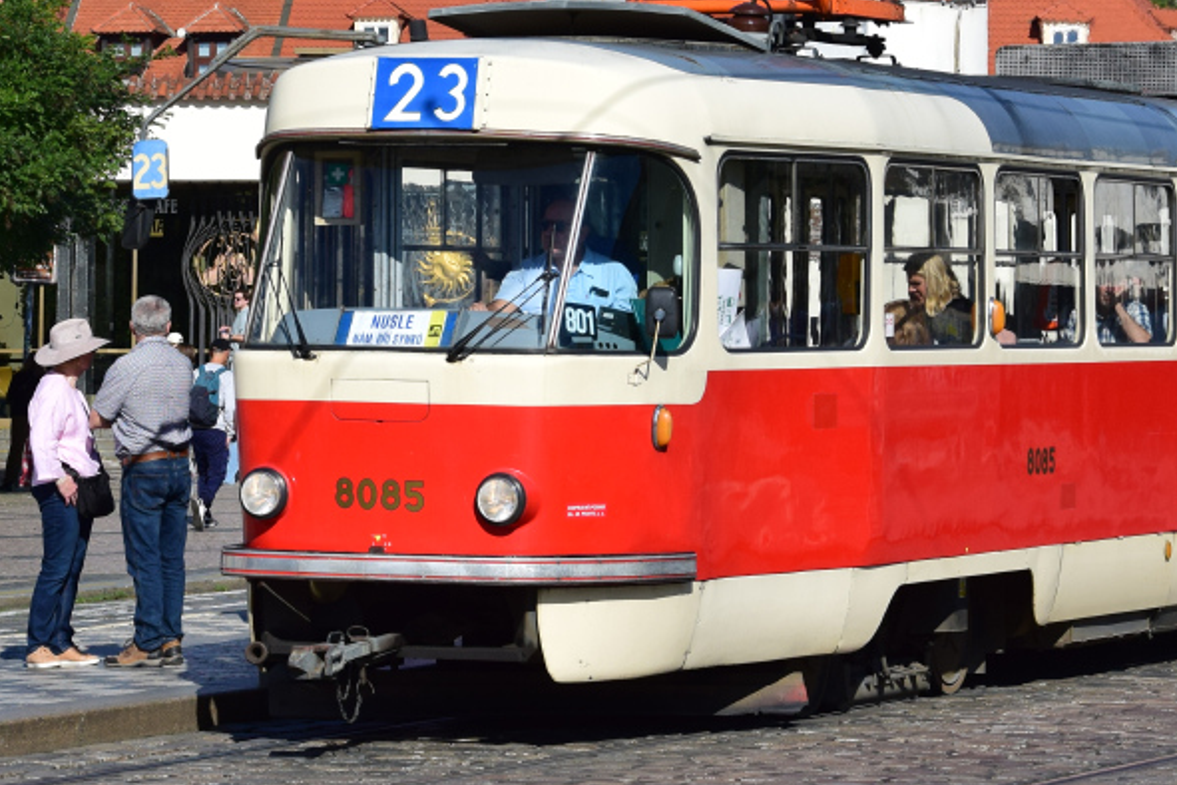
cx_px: 669
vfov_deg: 8.3
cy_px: -21
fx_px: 5394
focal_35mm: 165
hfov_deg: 12.4
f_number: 6.3
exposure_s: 1/1000
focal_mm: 50
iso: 200
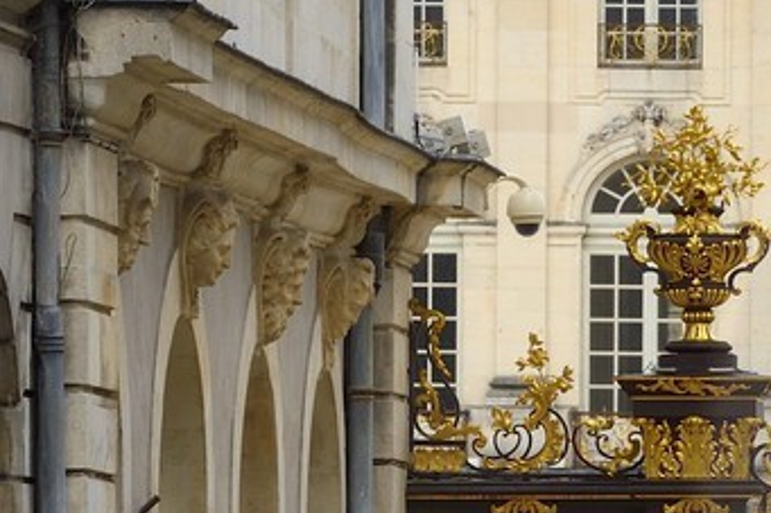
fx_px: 12051
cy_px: 583
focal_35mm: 563
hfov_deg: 3.6
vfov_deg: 2.4
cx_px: 1623
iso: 200
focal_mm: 120
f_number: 10
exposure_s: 1/200
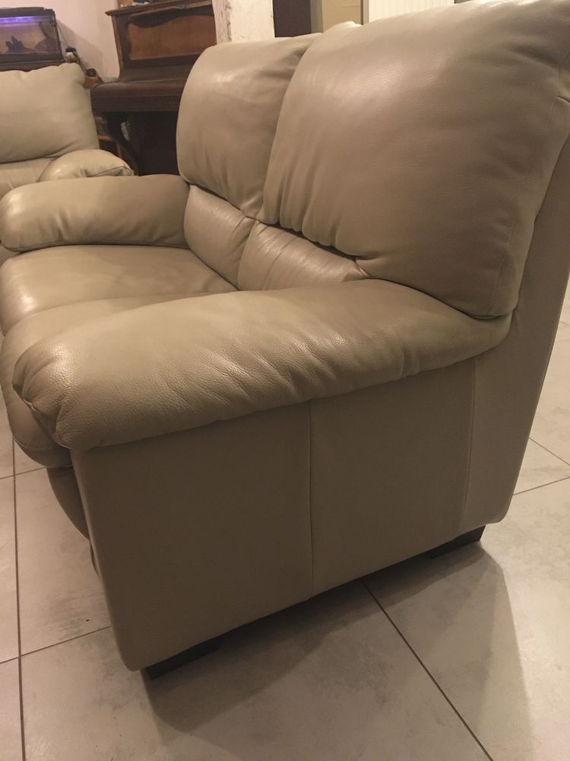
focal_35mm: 29
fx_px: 637
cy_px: 380
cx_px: 285
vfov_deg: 61.7
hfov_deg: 48.2
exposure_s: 1/17
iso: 400
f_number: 2.2
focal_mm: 4.15
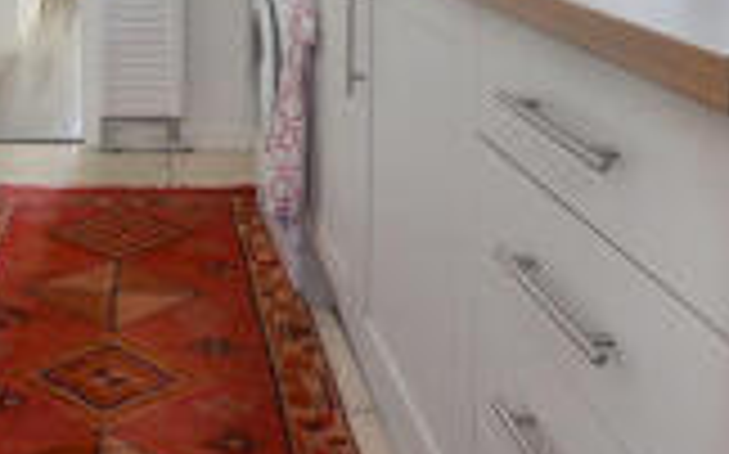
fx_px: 893
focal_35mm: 45
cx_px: 112
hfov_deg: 41.8
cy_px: -142
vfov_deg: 24.7
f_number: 3.5
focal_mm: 10
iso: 400
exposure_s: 1/125
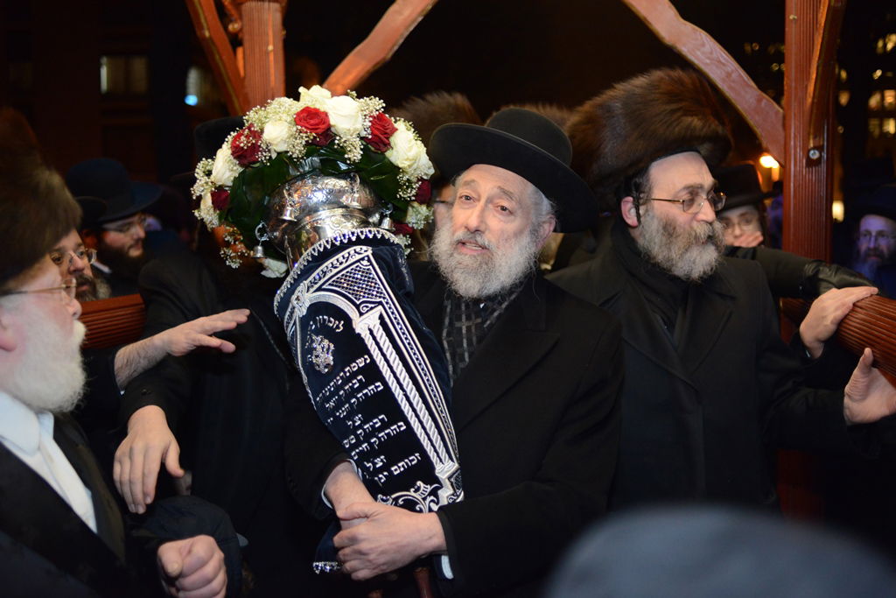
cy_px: 299
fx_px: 871
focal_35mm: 35
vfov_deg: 37.9
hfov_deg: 54.4
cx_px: 448
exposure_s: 1/200
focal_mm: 35
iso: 3200
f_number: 2
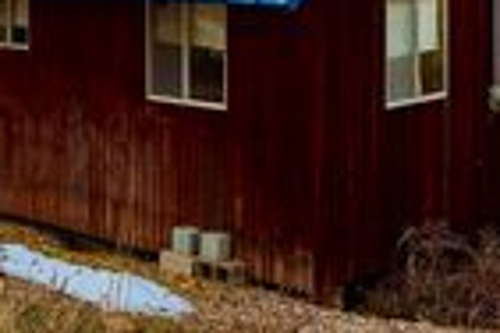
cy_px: -34
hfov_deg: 23.8
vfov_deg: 15.6
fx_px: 1180
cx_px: 177
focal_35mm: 85
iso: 125
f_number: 4
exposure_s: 1/500
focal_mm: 8.8
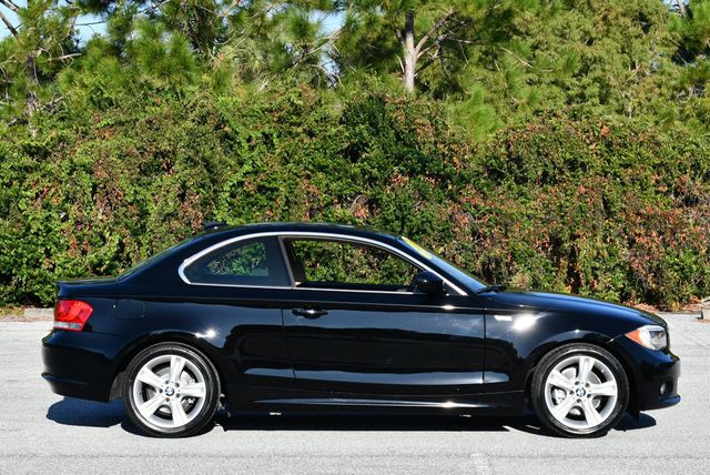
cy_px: 238
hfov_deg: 21.2
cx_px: 355
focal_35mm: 96
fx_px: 1895
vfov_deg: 14.3
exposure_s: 1/250
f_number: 8
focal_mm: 48
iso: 110
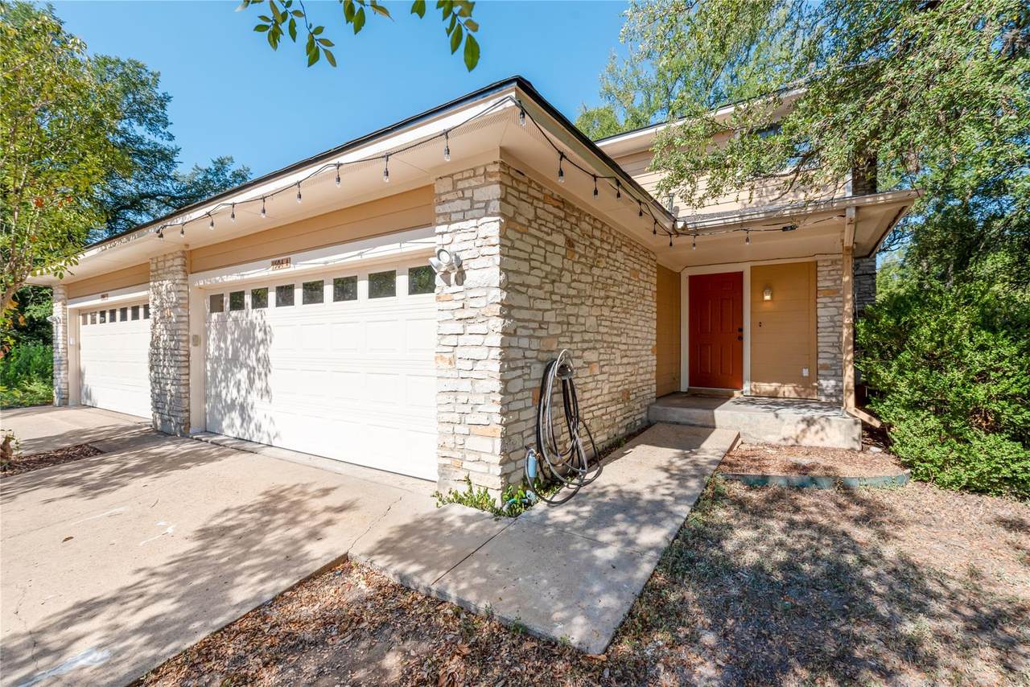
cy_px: 344
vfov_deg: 73.8
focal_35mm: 16
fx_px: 458
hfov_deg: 96.7
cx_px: 515
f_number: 8
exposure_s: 1/400
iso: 400
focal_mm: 16
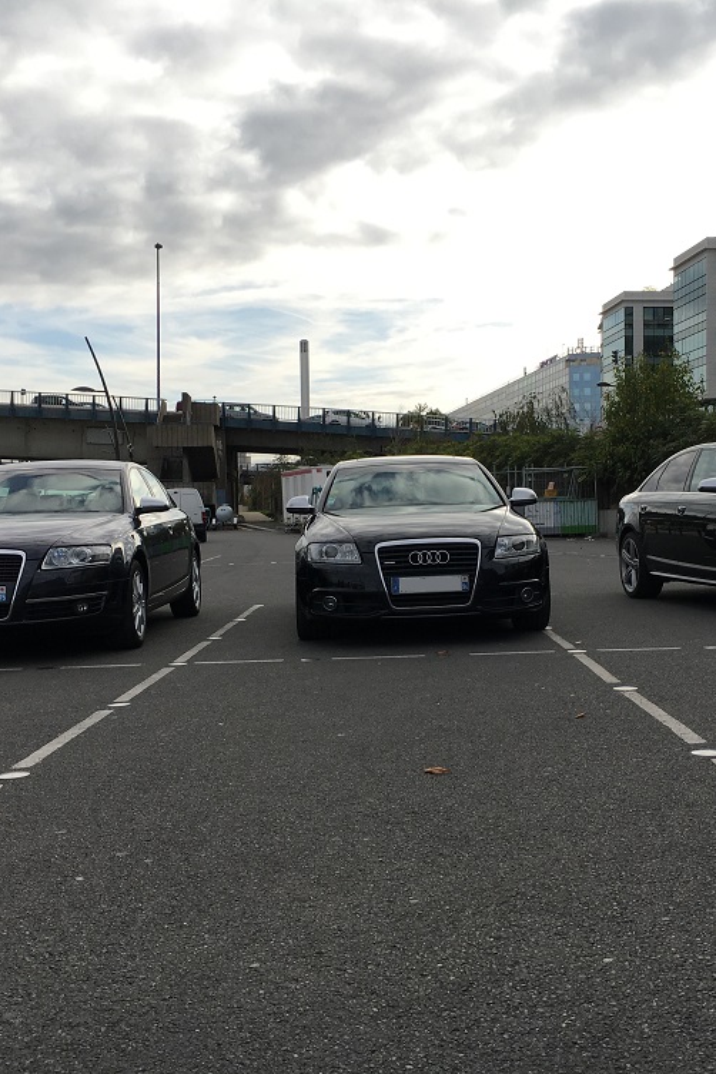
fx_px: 1223
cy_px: 536
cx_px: 428
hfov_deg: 32.5
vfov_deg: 47.4
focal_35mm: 41
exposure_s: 1/1183
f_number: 2.2
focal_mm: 4.15
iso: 25
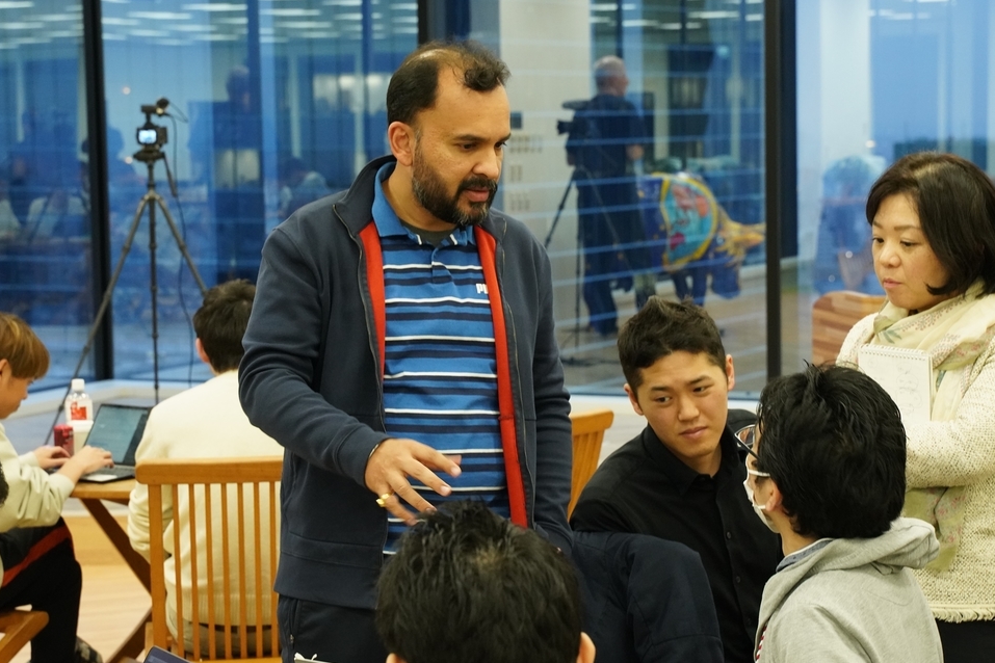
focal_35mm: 94
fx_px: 2598
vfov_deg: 14.6
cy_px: 326
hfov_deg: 21.7
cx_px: 518
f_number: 8
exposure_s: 1/60
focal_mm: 75
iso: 5000
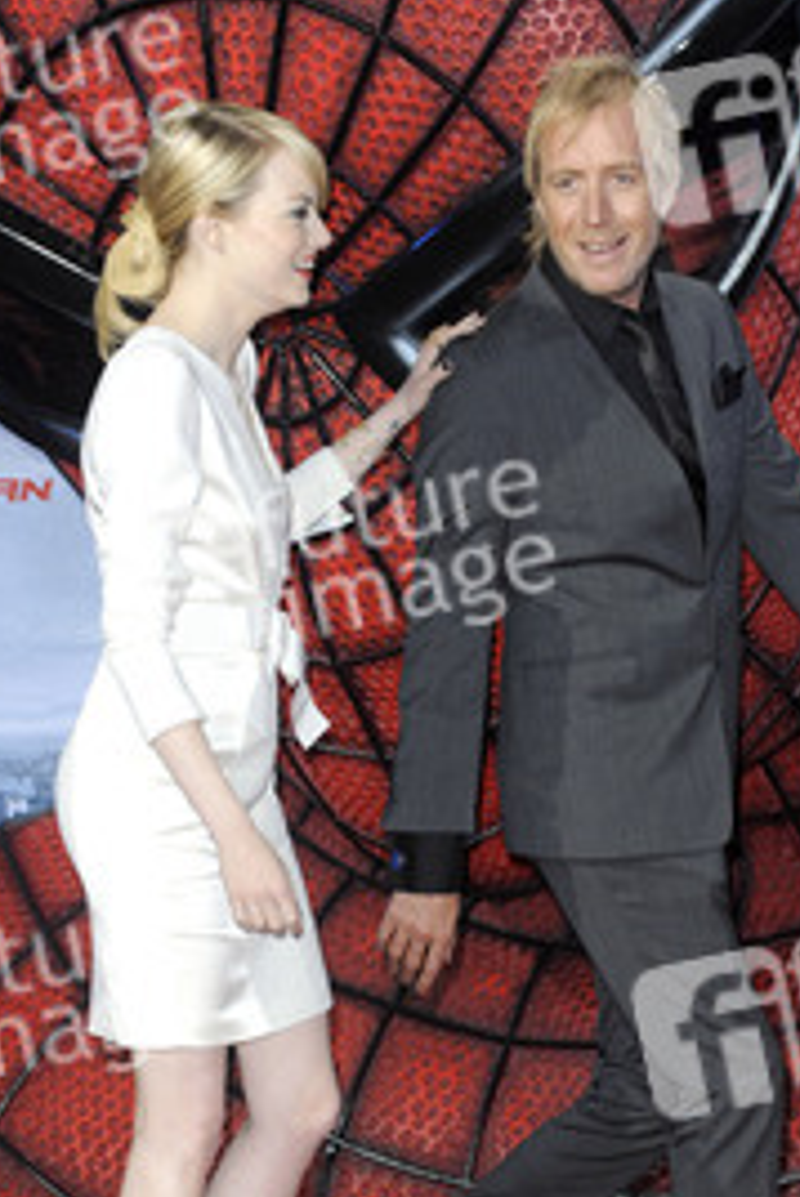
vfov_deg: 14.0
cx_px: 456
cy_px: 791
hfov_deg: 9.4
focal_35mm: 146
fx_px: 4860
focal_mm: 98
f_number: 6.3
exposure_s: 1/200
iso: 640
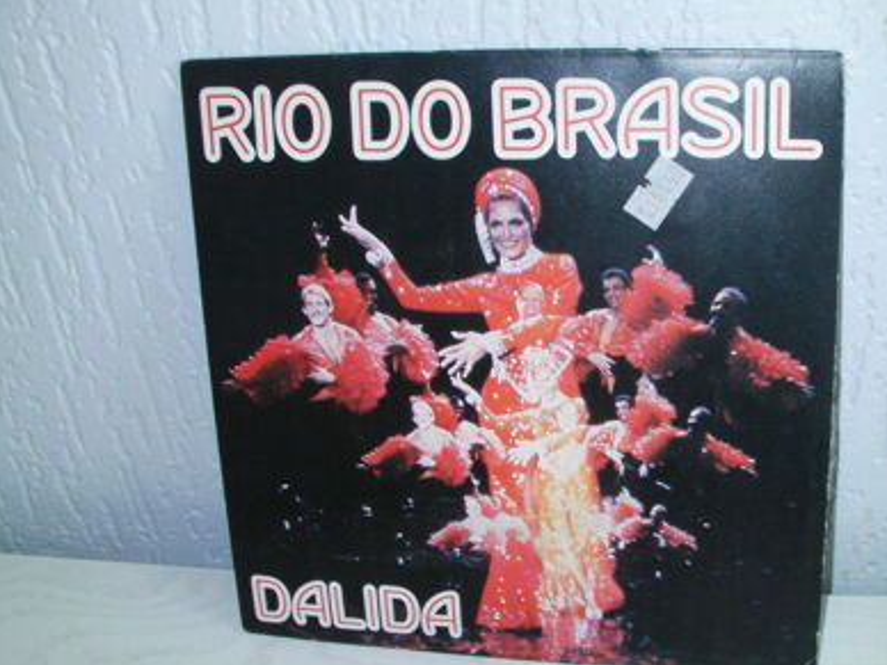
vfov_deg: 30.8
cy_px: 388
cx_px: 542
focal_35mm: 47
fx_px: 1204
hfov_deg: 40.2
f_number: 5.6
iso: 116
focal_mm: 6.3
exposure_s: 1/30
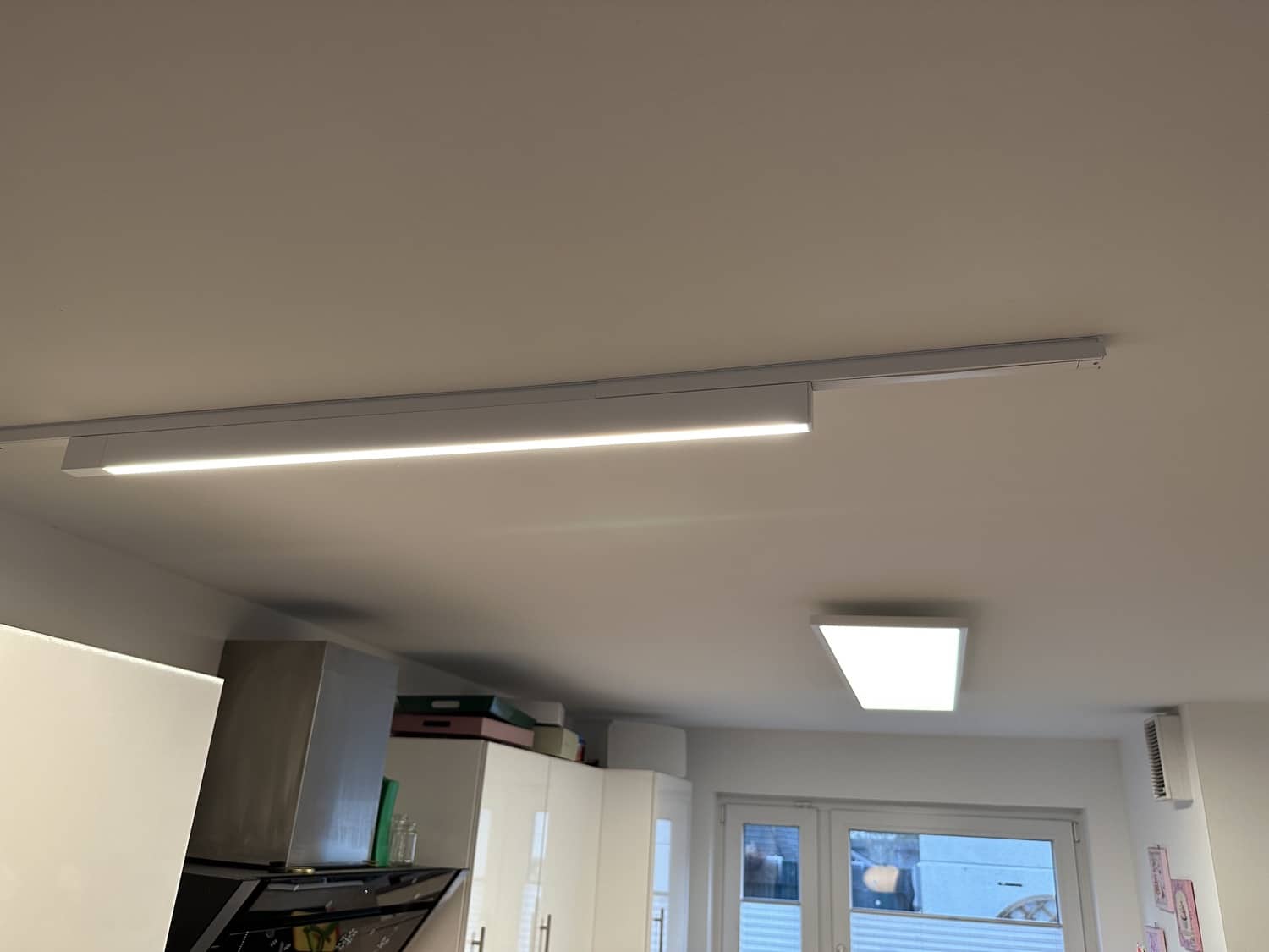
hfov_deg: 71.6
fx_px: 880
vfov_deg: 56.8
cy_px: 476
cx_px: 634
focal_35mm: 24
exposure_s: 1/91
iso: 250
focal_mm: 6.86
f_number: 1.78
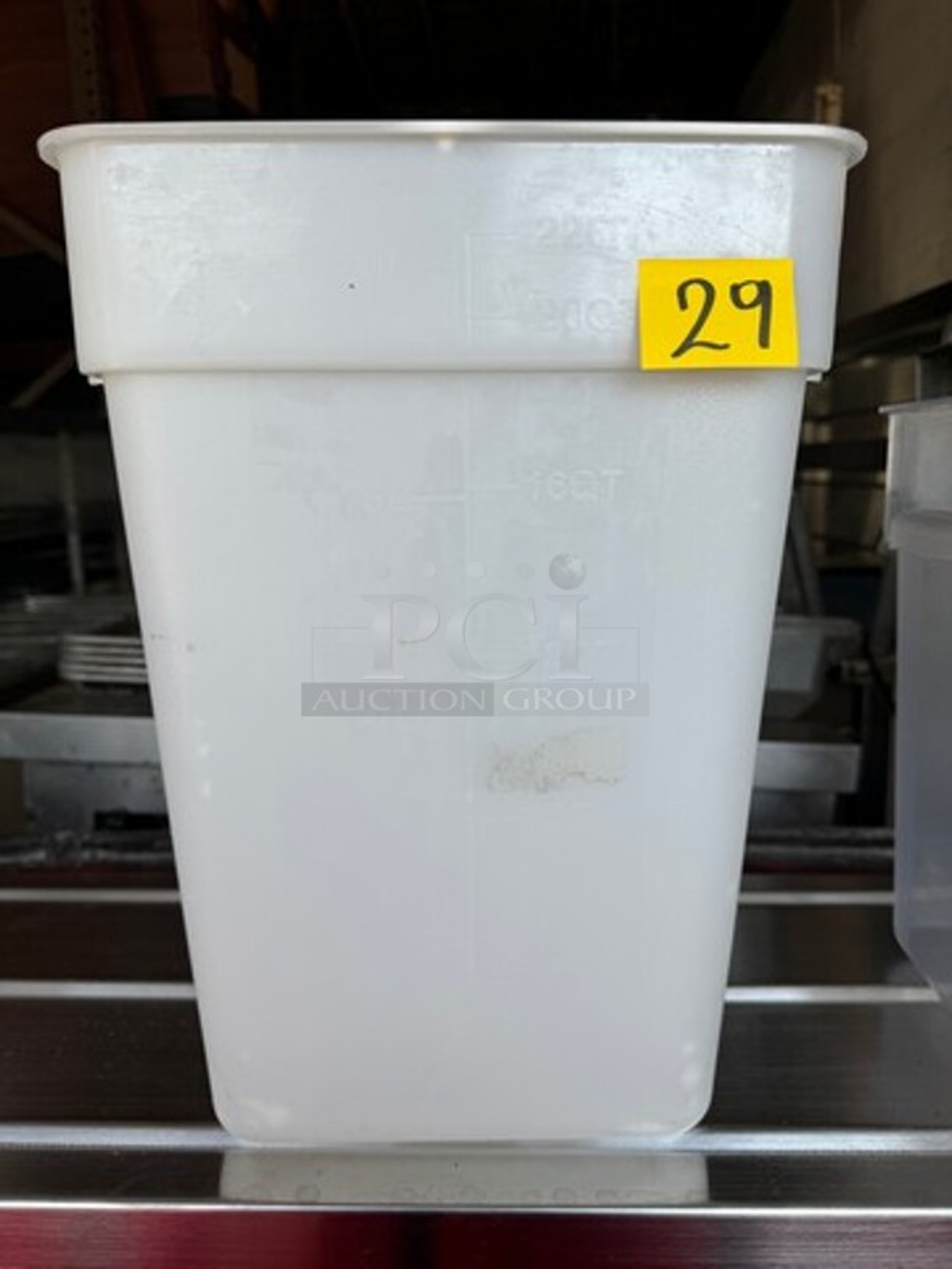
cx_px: 476
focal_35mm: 24
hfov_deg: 56.8
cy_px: 634
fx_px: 880
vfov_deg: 71.6
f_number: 1.78
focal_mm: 6.86
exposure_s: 1/506
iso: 80
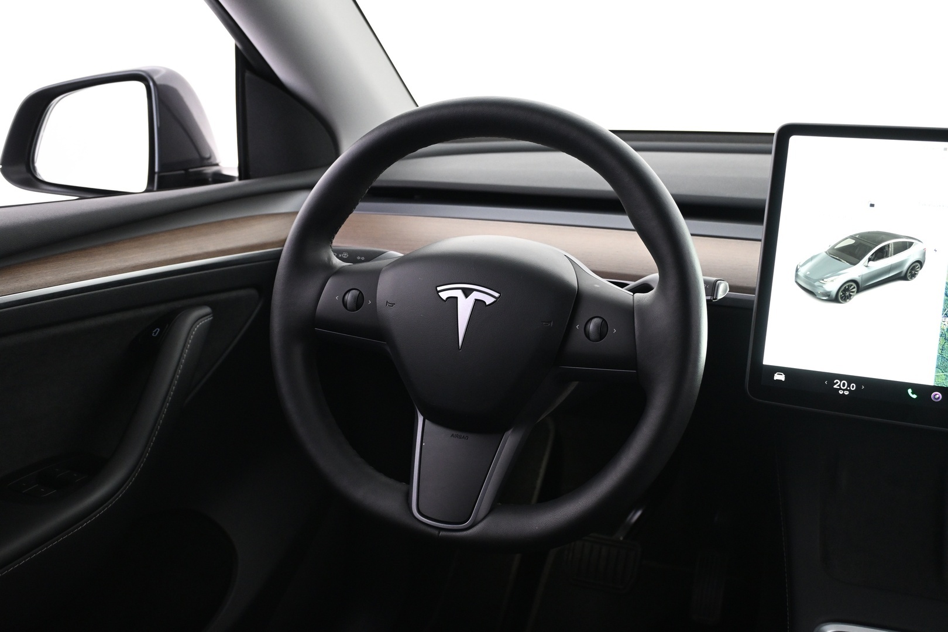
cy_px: 316
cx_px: 474
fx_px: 908
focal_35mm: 34
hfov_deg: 55.1
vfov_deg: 38.4
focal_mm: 23
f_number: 4.2
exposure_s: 1/25
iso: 1600
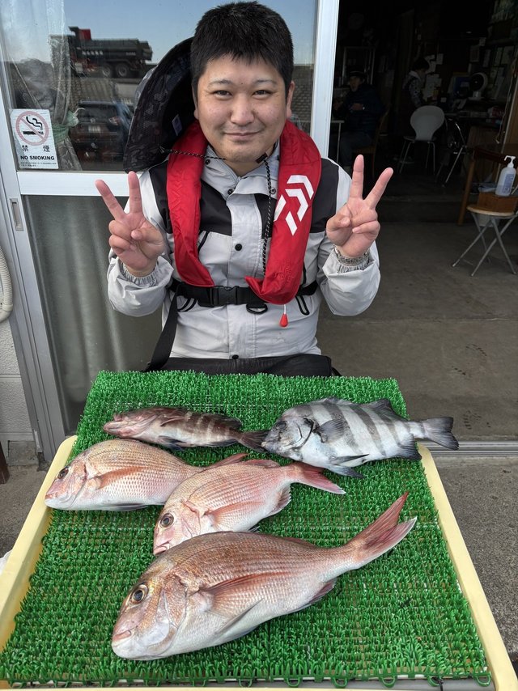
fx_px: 519
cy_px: 346
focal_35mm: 26
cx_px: 259
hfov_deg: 53.0
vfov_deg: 67.3
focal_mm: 5.96
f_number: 1.6
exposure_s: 1/626
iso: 50
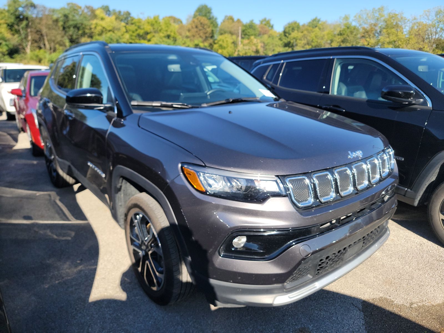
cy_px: 166
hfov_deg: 71.6
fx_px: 308
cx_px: 222
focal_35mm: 24
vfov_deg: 56.8
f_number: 1.8
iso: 50
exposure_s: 1/398
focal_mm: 6.7
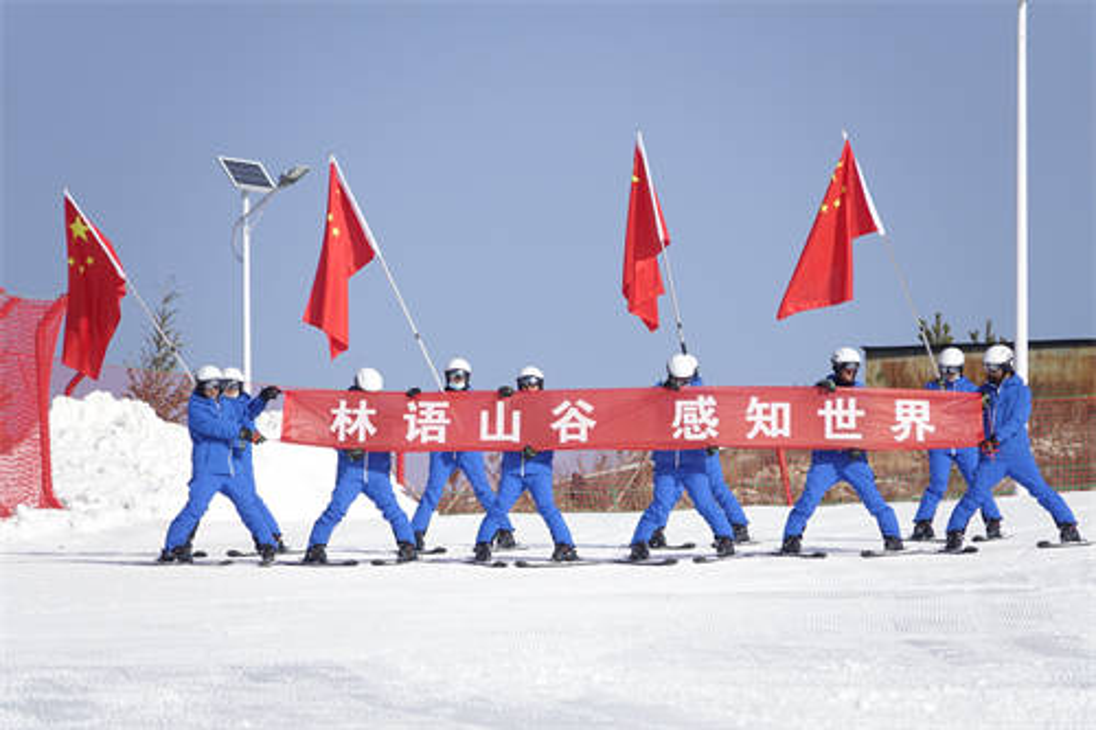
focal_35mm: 485
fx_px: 14760
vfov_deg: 2.8
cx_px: 548
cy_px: 365
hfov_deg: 4.3
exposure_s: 1/1000
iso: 100
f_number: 4
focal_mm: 177.86
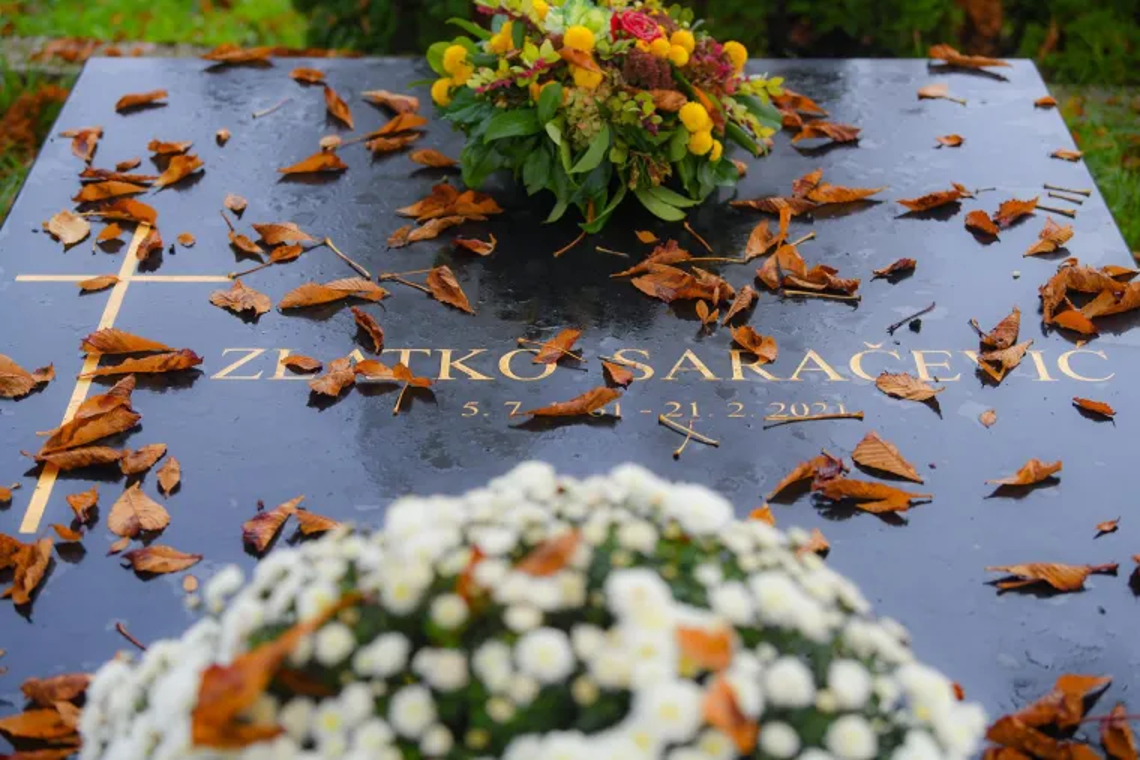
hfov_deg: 28.8
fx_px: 2217
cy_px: 380
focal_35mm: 70
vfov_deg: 19.5
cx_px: 570
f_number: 3.5
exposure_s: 1/2000
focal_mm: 70
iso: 500
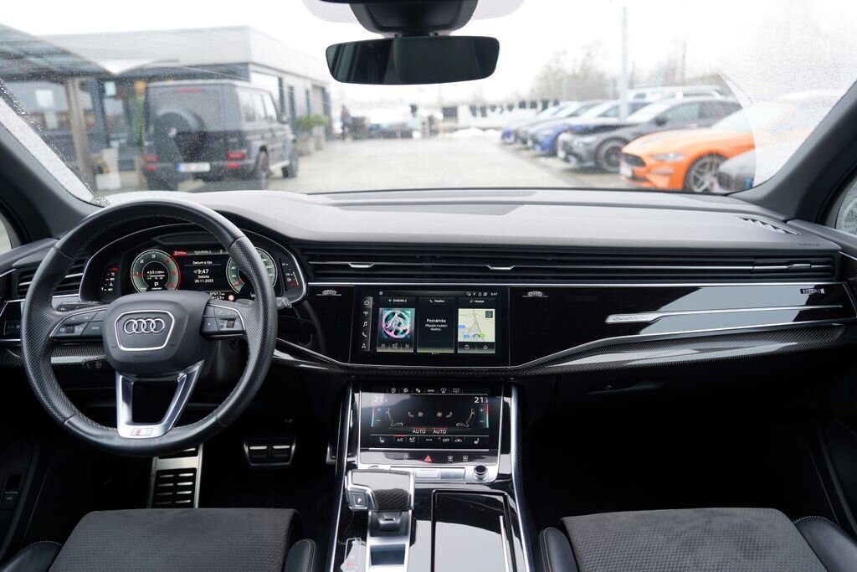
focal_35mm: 24
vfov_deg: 53.1
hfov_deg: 73.7
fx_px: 571
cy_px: 286
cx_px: 428
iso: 100
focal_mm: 24
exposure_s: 1/40
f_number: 3.2
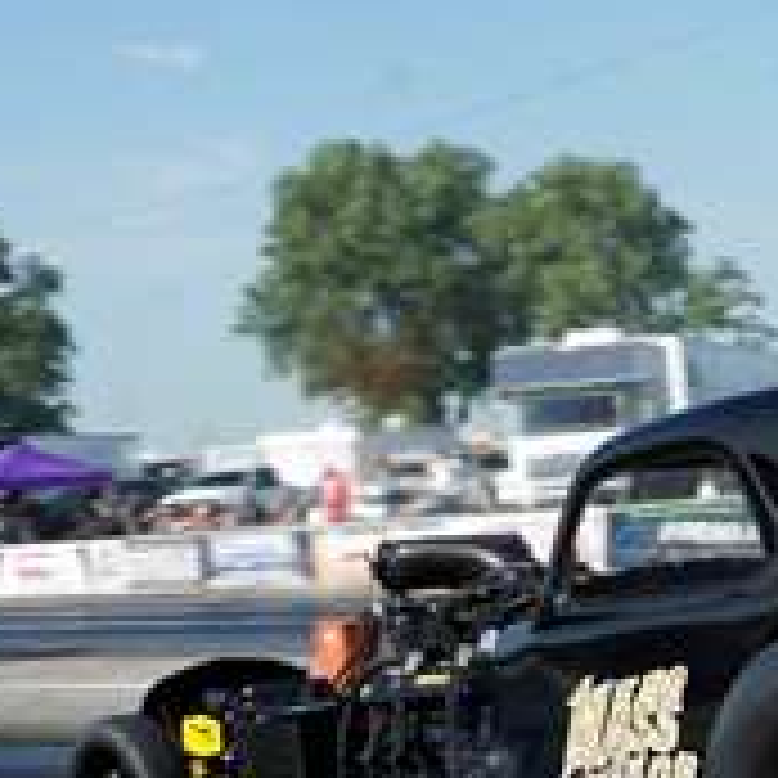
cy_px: 702
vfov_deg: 16.7
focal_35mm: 103
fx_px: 2619
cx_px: 877
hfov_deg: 16.3
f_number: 9
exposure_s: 1/640
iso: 400
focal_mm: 28
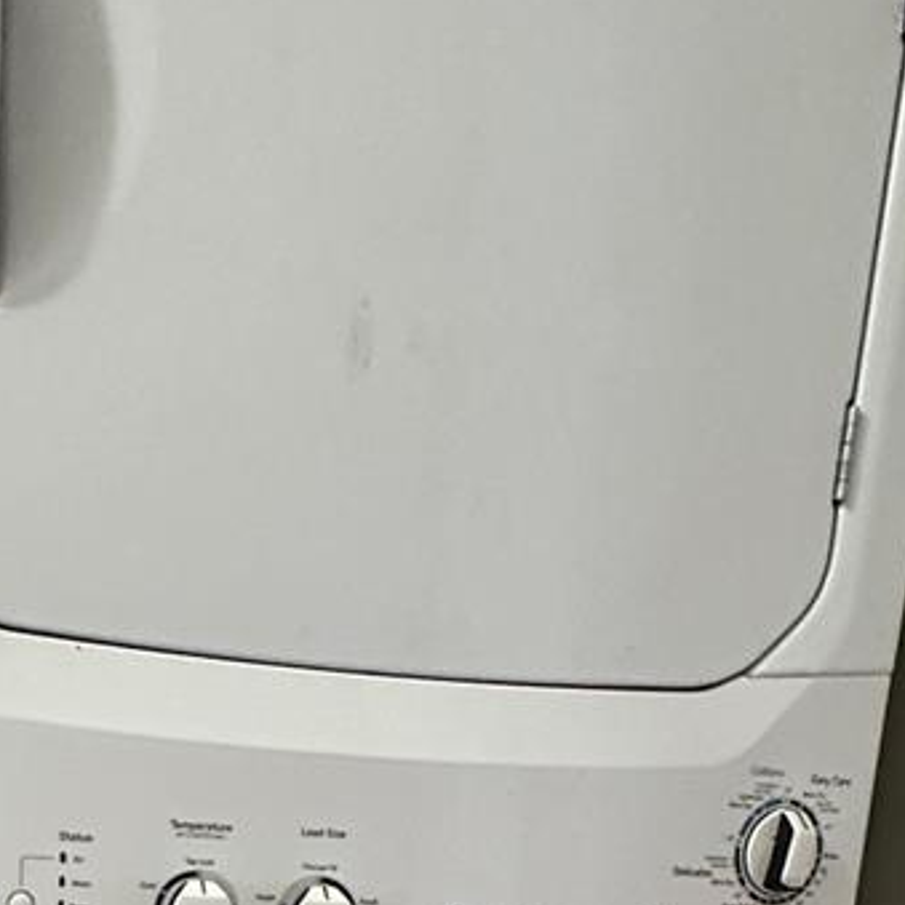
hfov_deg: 30.2
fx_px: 1656
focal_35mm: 56
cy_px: 1137
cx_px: 272
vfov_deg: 26.5
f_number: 2.2
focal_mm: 2.22
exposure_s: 1/60
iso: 800
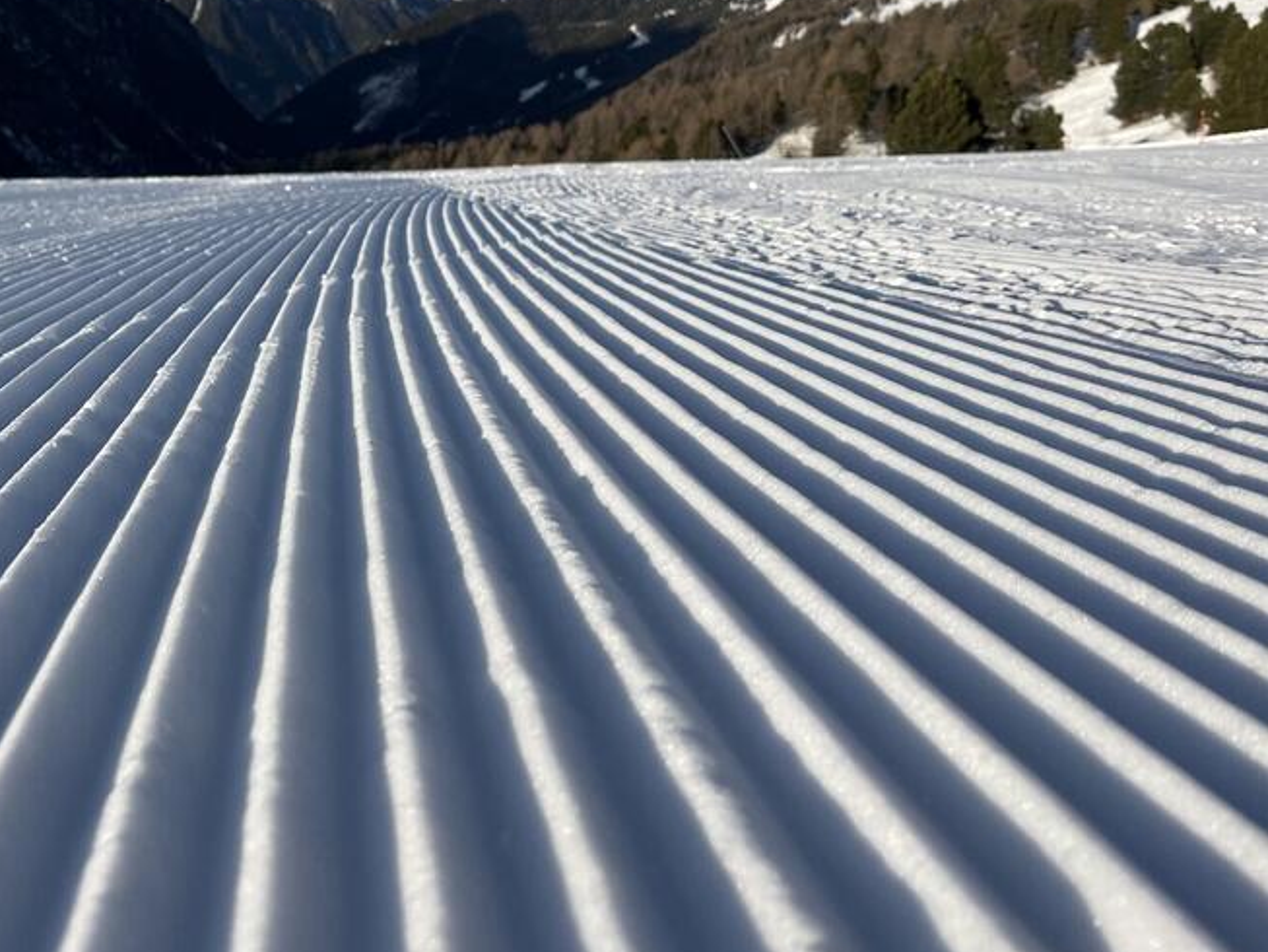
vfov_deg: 34.5
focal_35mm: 41
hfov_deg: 43.8
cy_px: 255
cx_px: 270
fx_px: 1502
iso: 50
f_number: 1.6
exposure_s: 1/4310
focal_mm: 5.1
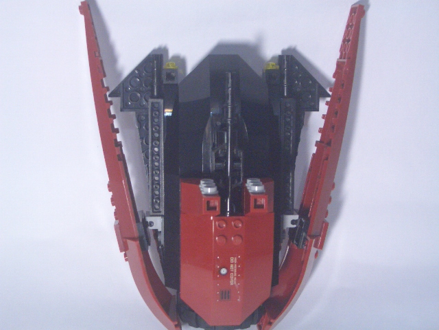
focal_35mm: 62
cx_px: 220
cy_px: 165
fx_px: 786
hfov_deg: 31.2
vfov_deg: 23.7
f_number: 3.5
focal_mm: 10.2
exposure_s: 1/30
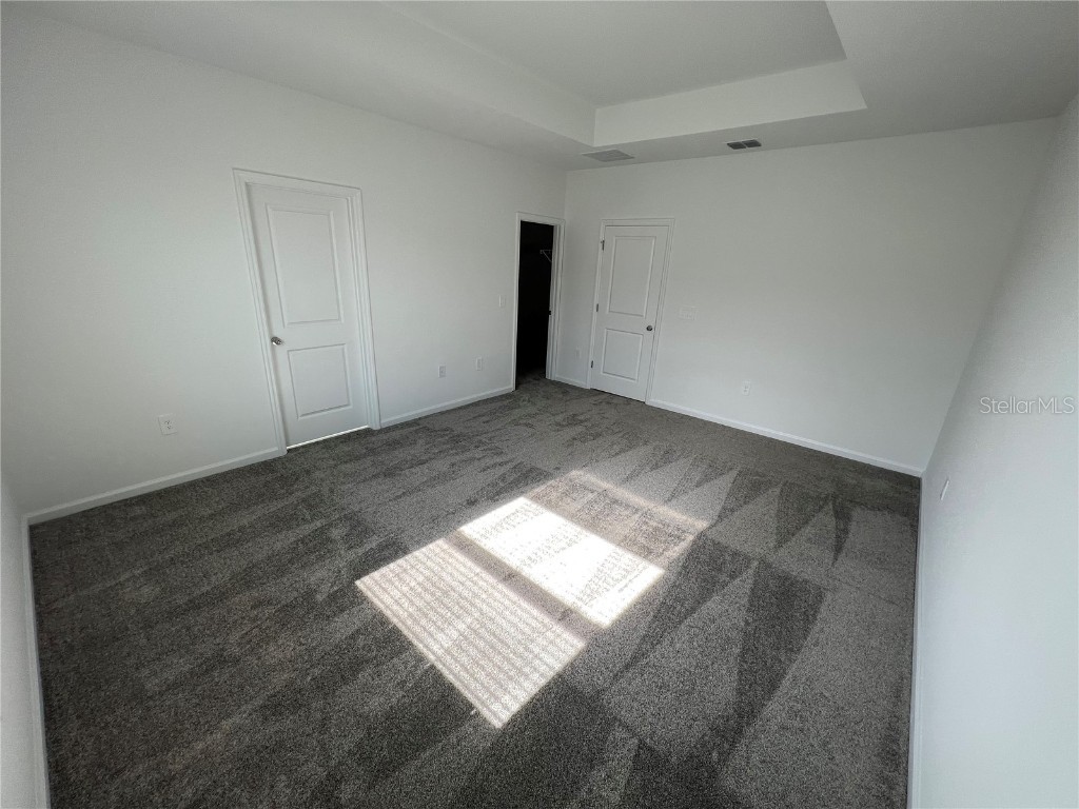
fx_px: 405
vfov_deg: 89.9
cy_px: 404
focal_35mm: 13
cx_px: 540
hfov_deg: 106.2
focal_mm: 1.57
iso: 32
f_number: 1.8
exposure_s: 1/99
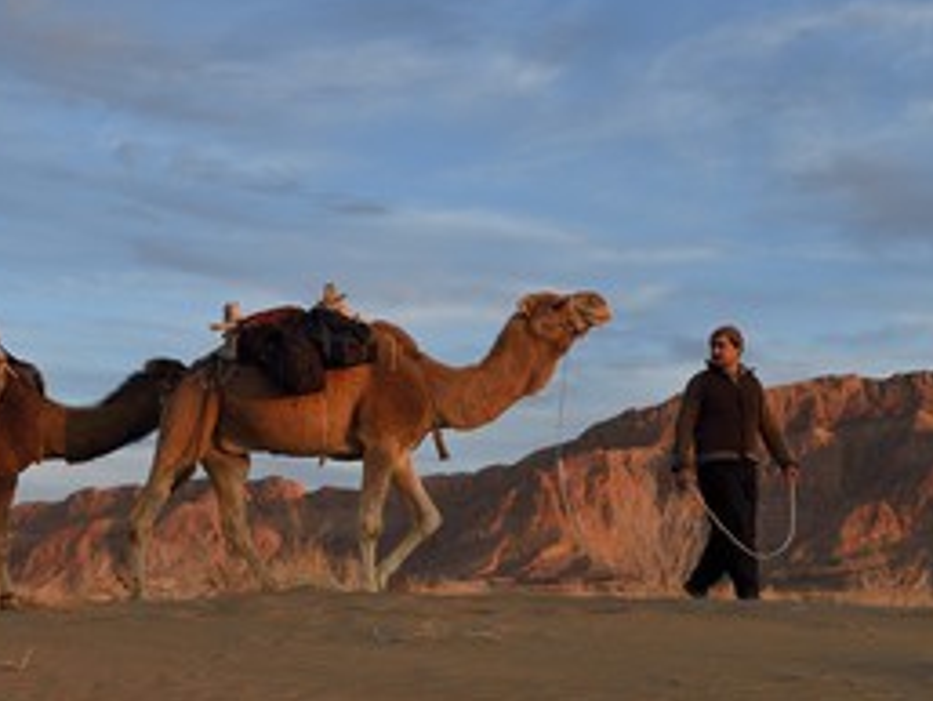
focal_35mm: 66
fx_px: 1780
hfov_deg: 29.0
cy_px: 490
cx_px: 247
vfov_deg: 22.1
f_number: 8
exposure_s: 1/250
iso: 640
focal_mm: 42
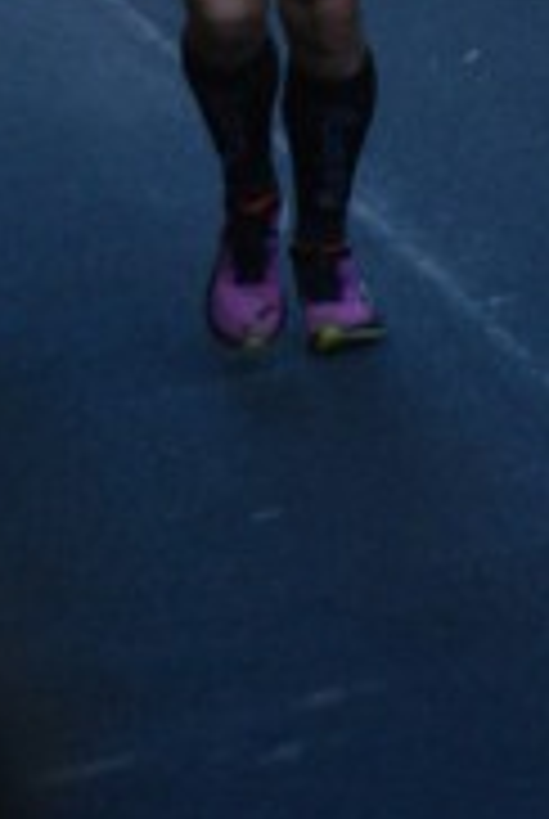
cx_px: 358
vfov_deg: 5.9
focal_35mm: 347
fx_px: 7907
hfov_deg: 4.0
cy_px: -513
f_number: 5.6
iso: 1000
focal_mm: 70
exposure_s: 1/1250
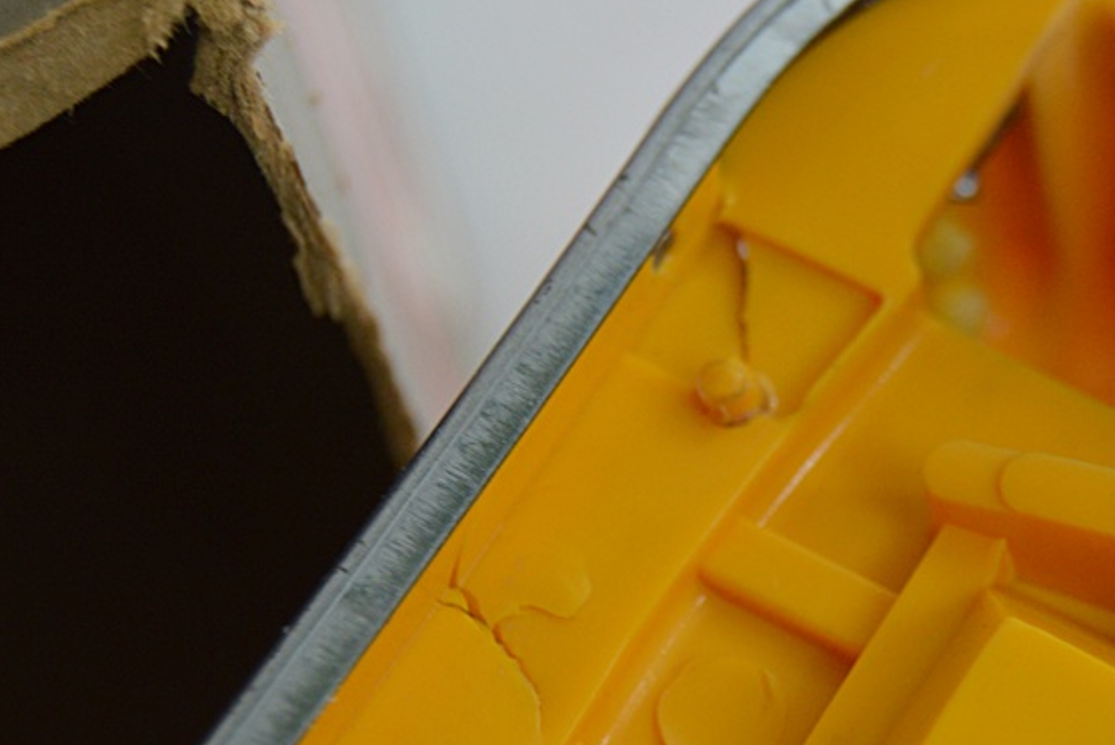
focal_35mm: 148
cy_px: 532
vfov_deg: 9.3
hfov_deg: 13.8
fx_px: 4583
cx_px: 897
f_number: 5.6
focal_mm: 55
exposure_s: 1/60
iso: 560
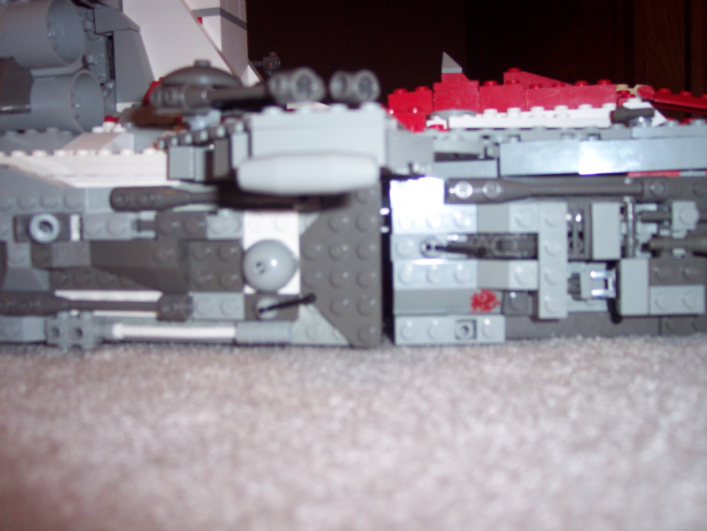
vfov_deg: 37.7
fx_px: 776
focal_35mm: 38
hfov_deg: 49.0
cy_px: 266
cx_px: 354
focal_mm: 8
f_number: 2.8
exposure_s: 1/30
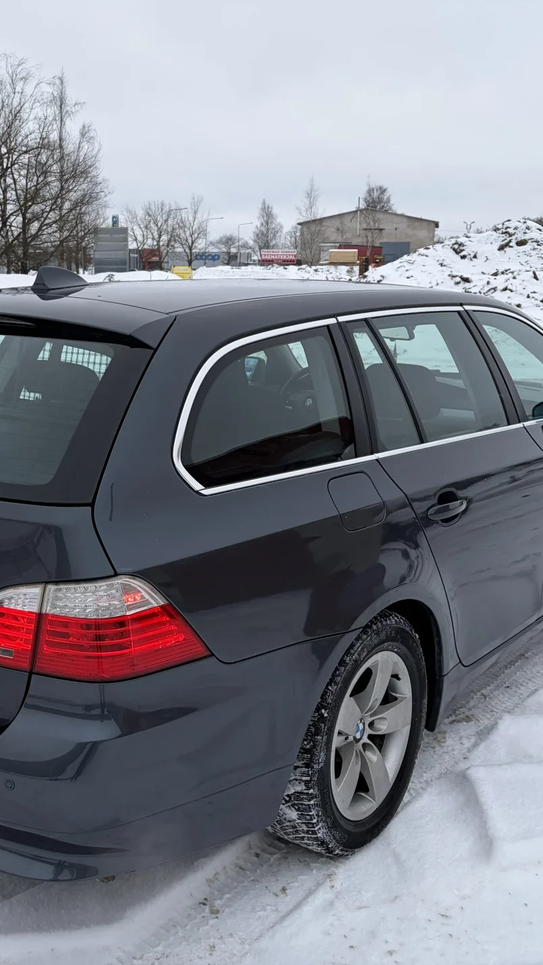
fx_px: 973
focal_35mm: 38
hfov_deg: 30.8
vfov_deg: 52.8
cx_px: 162
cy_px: 480
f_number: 1.6
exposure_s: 1/138
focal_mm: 5.96
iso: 32
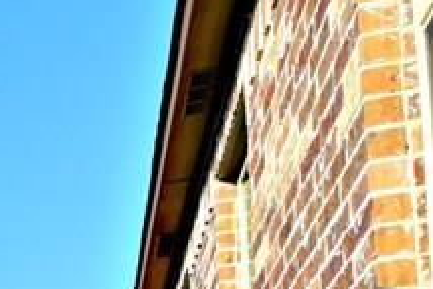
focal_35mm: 71
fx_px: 855
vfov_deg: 15.8
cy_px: 550
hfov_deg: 18.5
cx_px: -432
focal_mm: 14
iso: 200
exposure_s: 1/320
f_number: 9
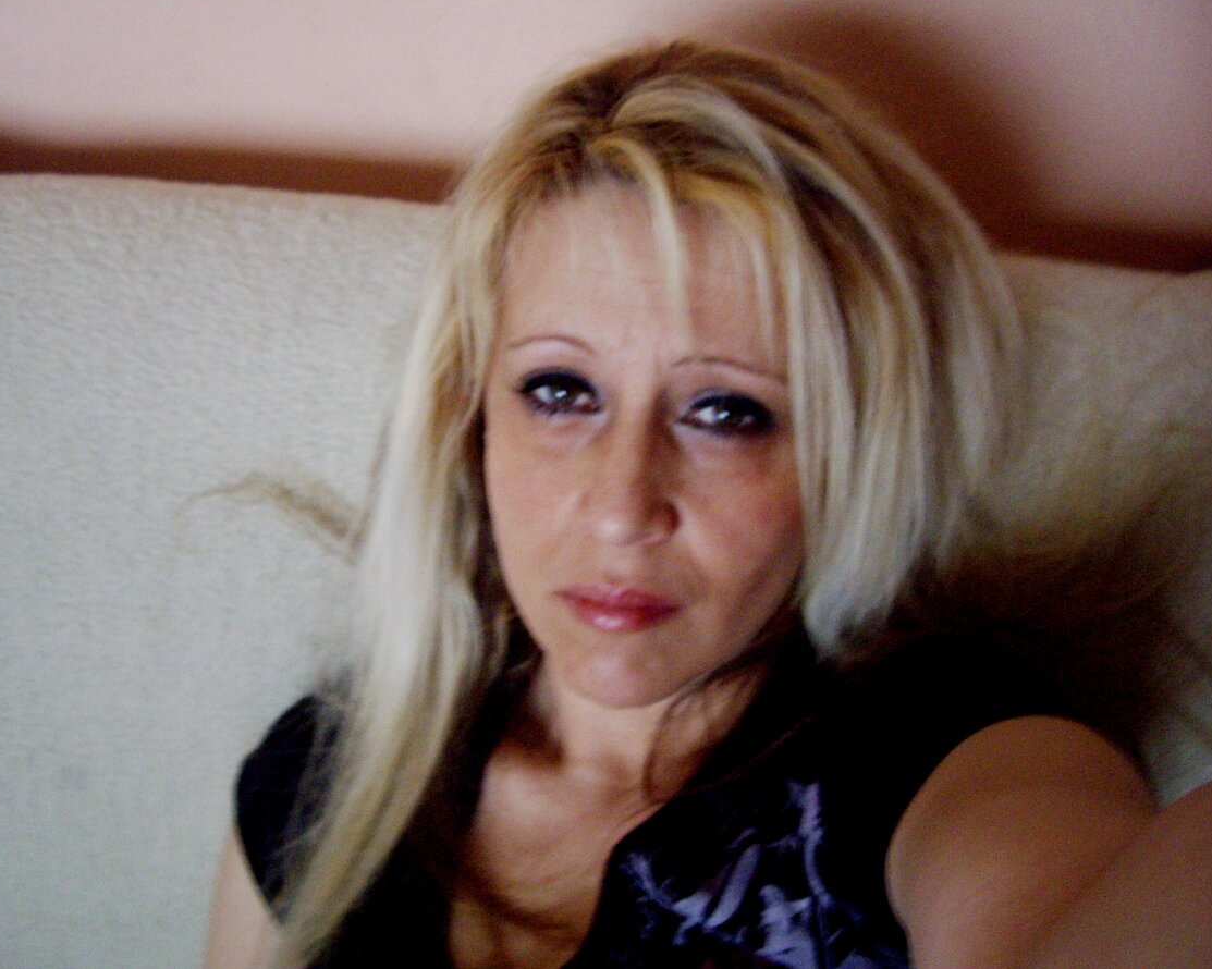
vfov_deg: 37.3
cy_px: 480
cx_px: 584
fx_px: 1435
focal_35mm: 40
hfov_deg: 45.8
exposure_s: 1/10
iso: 400
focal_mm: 7.9
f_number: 2.8
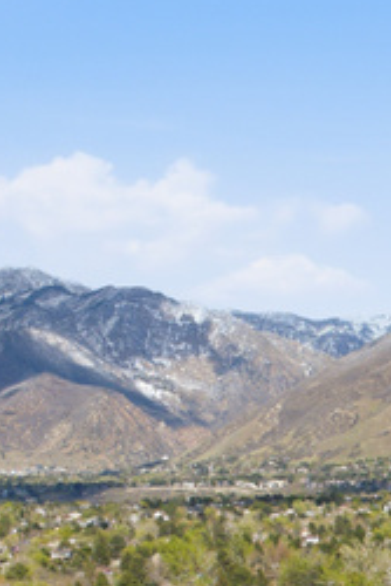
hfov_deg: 12.7
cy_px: 829
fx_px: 1659
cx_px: 604
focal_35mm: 102
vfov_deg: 18.2
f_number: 2.8
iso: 100
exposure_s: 1/2000
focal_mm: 12.3
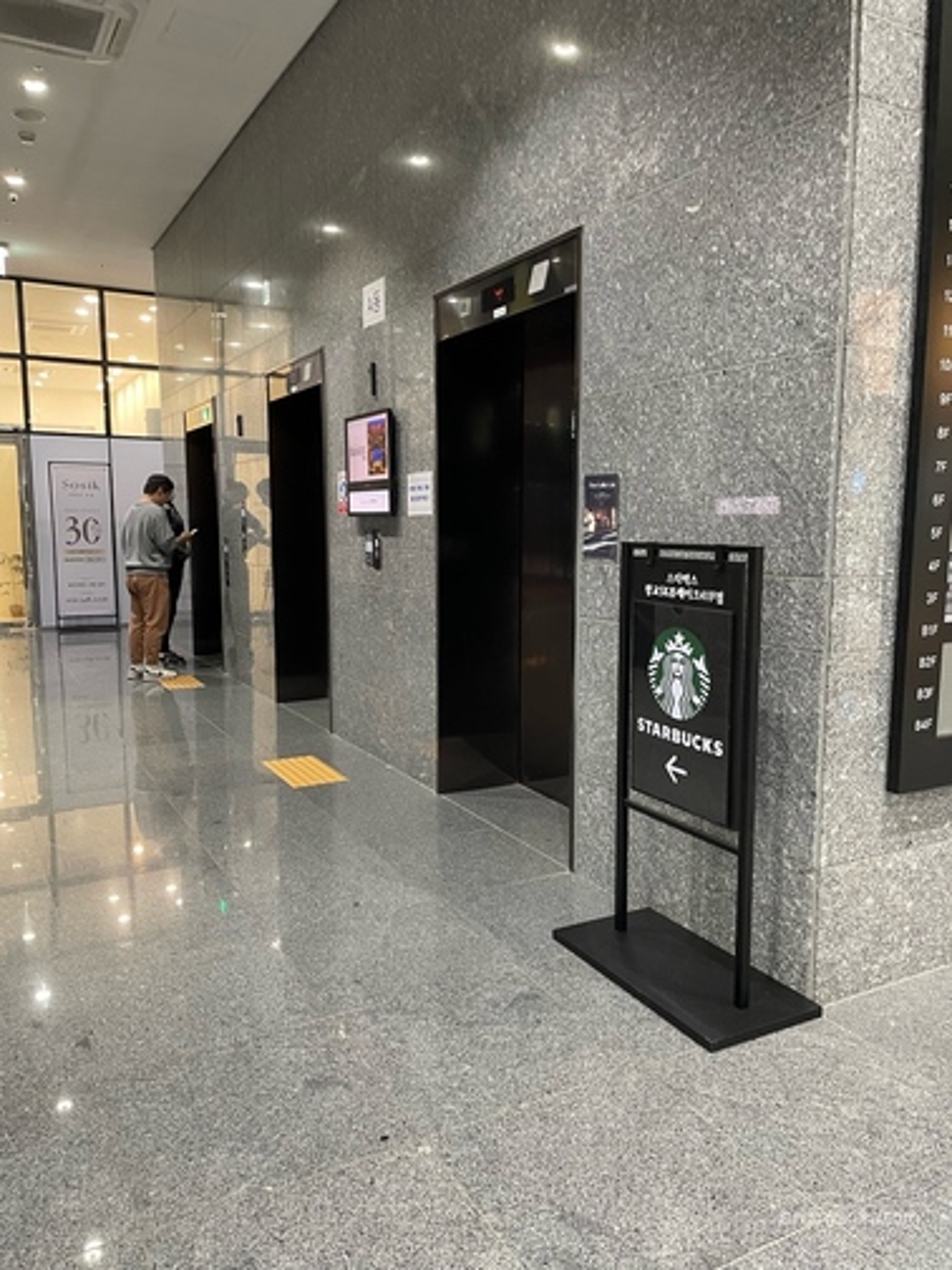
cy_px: 635
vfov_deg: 67.3
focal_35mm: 26
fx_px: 953
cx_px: 476
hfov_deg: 53.1
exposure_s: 1/60
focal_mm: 4.2
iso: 320
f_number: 1.6
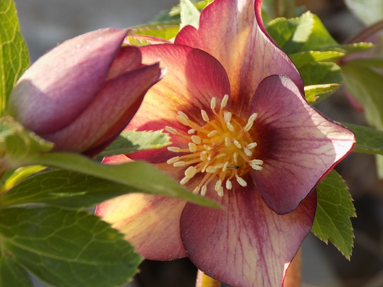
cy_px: 144
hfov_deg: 12.8
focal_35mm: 154
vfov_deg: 9.6
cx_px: 192
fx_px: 1704
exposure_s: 1/40
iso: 80
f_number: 5.2
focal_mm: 27.3
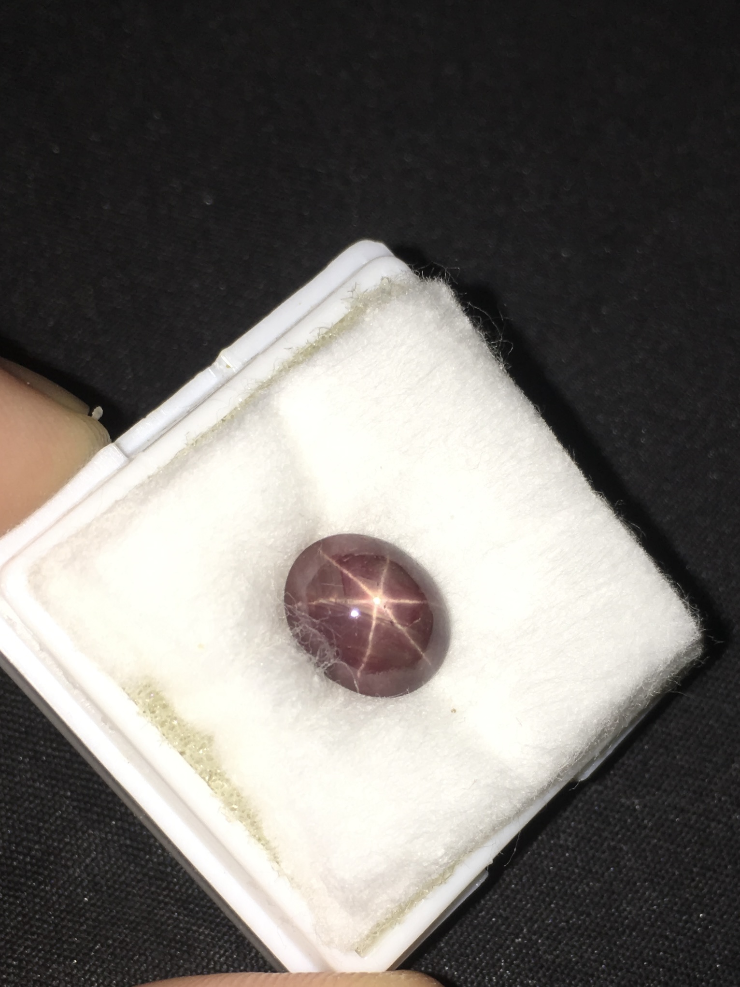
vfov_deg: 61.7
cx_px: 370
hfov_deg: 48.2
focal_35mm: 29
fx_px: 827
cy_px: 494
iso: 25
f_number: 2.2
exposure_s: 1/503
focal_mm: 4.15
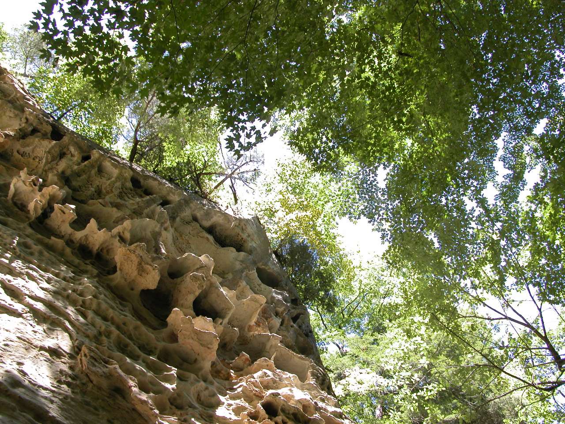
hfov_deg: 52.6
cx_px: 282
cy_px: 212
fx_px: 571
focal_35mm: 35
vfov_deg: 40.7
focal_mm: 8.9
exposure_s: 1/81.5
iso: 100
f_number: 3.5
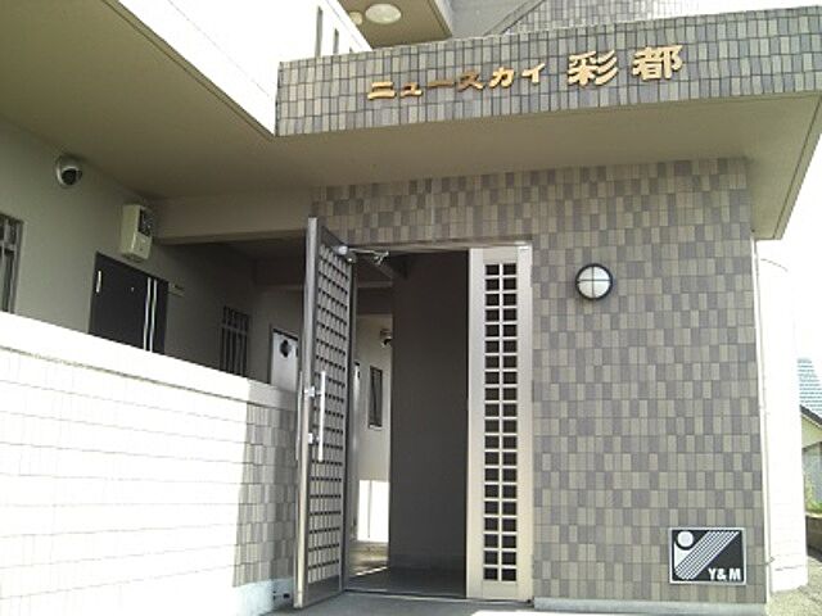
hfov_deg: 49.0
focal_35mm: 38
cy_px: 308
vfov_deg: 37.7
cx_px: 411
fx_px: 902
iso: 80
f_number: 2.8
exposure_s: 1/320
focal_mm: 7.9
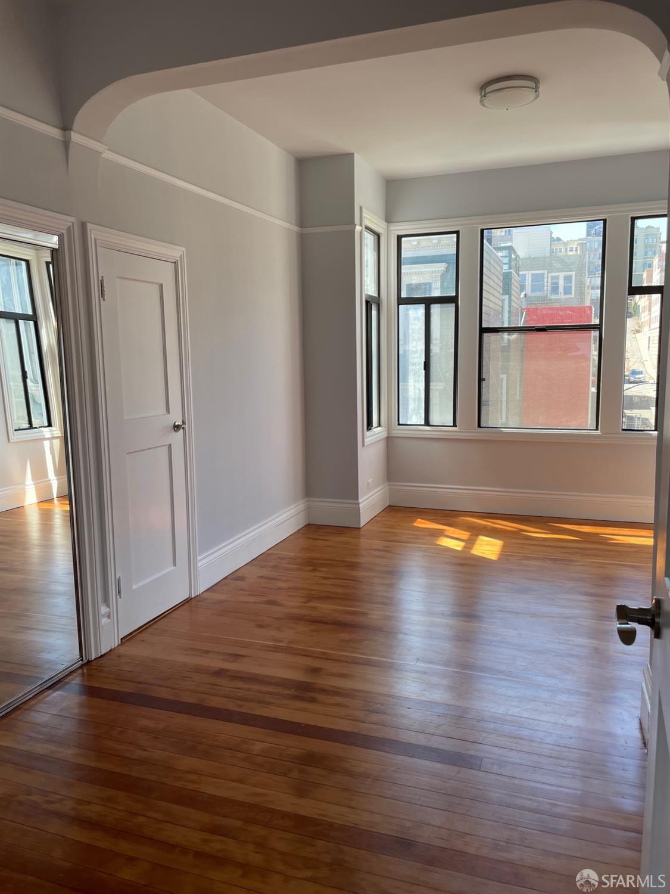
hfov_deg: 53.1
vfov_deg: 67.3
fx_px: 671
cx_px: 335
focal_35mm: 26
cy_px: 447
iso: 32
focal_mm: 4.2
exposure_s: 1/231
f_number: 1.6
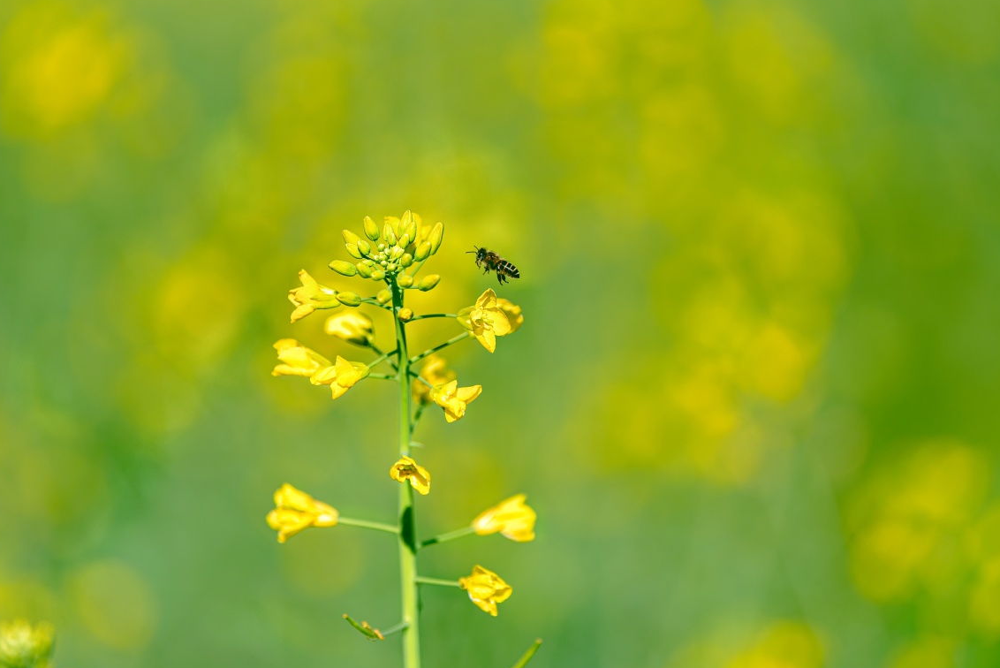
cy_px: 319
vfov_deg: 8.6
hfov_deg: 12.9
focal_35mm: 159
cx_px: 504
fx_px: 4419
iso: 100
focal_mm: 150
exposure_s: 1/1600
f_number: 2.8
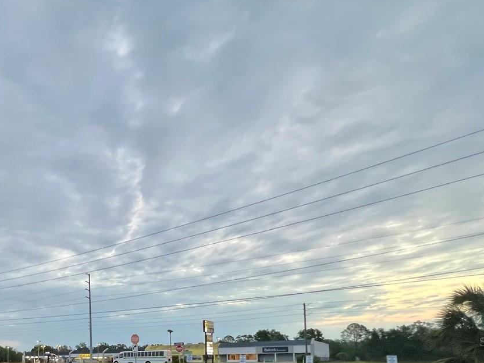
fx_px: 350
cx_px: 69
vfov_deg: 47.9
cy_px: 341
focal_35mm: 25
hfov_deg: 61.1
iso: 160
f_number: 1.8
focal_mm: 1.57
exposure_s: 1/99
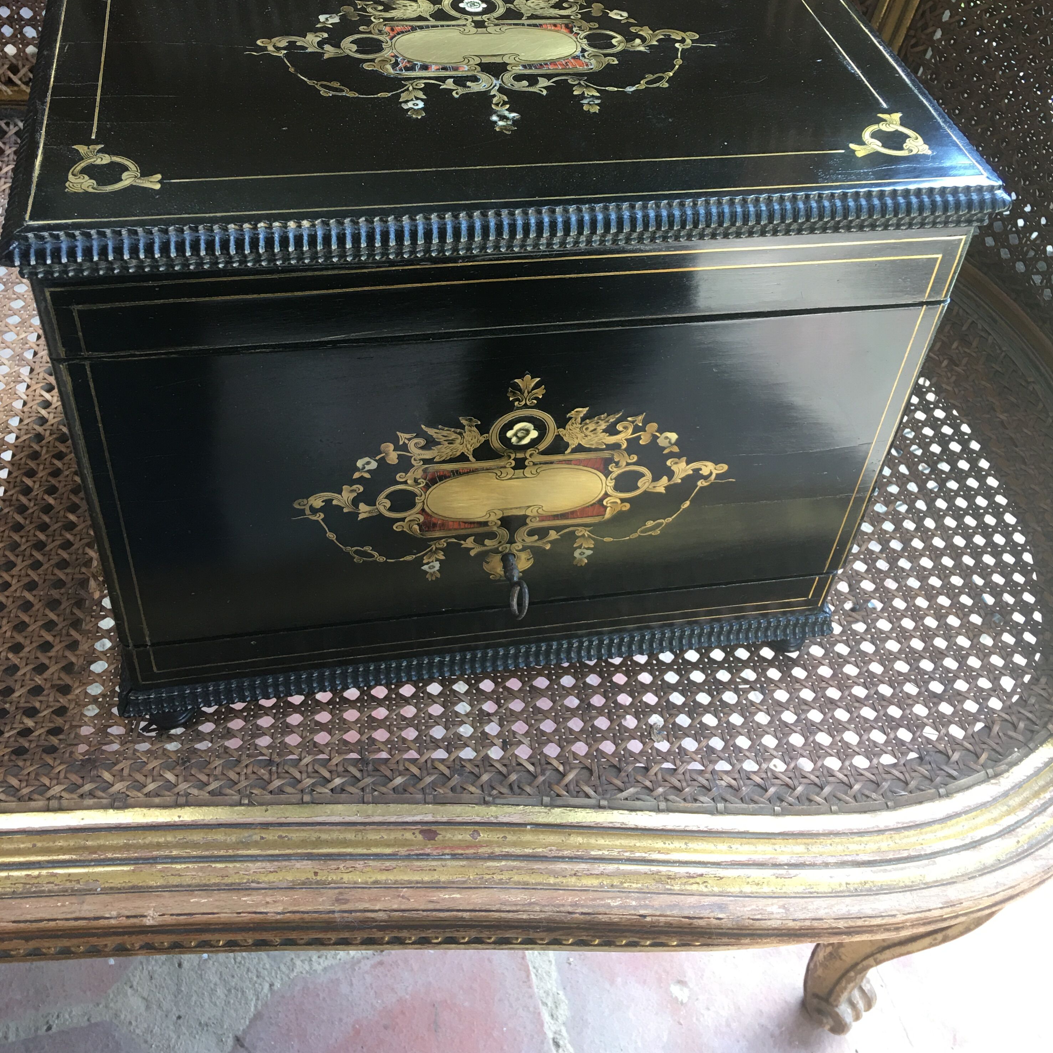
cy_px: 362
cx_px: 522
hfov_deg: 47.2
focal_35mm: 35
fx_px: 1205
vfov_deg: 46.6
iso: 32
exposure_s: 1/33
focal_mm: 4.15
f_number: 2.2
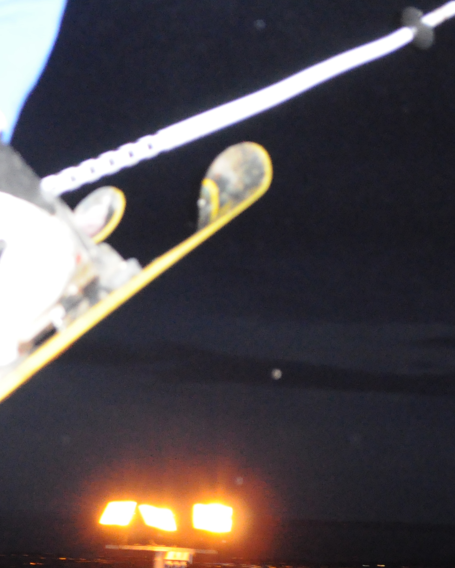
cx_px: -133
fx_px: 2996
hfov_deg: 8.6
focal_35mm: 178
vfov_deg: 10.8
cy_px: 445
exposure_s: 1/200
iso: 3200
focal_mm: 52
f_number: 5.6
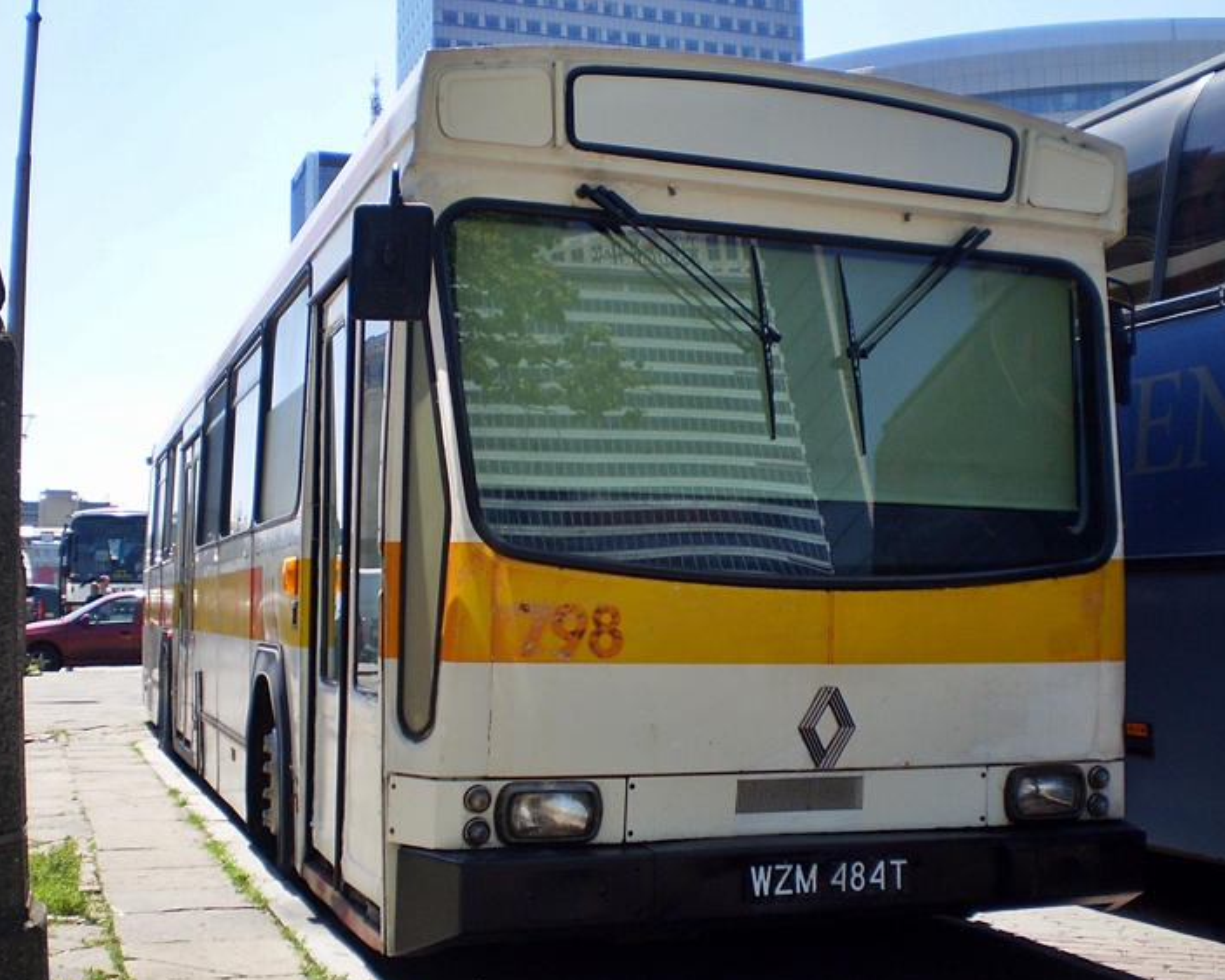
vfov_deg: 37.3
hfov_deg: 45.8
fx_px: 1450
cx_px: 626
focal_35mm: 40
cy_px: 493
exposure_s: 1/500
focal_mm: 6.3
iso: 64
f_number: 3.1
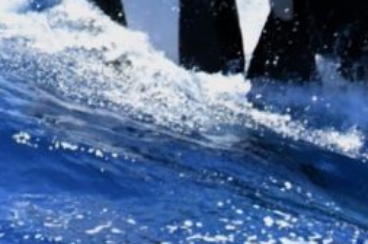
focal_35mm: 247
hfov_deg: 8.3
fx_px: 2522
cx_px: 333
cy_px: -36
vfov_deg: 5.5
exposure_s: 1/8000
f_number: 4.5
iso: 2200
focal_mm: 78
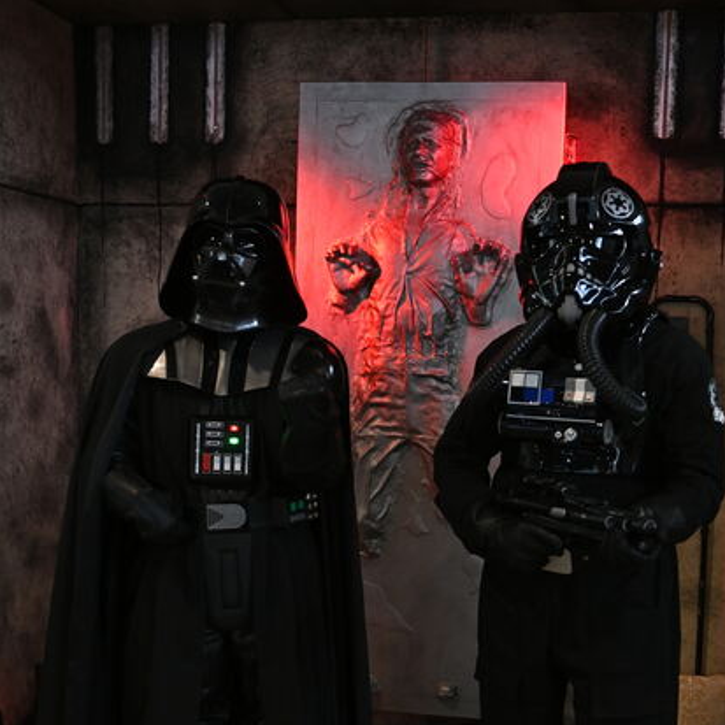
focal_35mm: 51
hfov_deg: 33.4
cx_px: 409
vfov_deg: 33.2
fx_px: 1208
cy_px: 462
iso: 800
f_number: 2.8
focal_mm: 31
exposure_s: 1/125
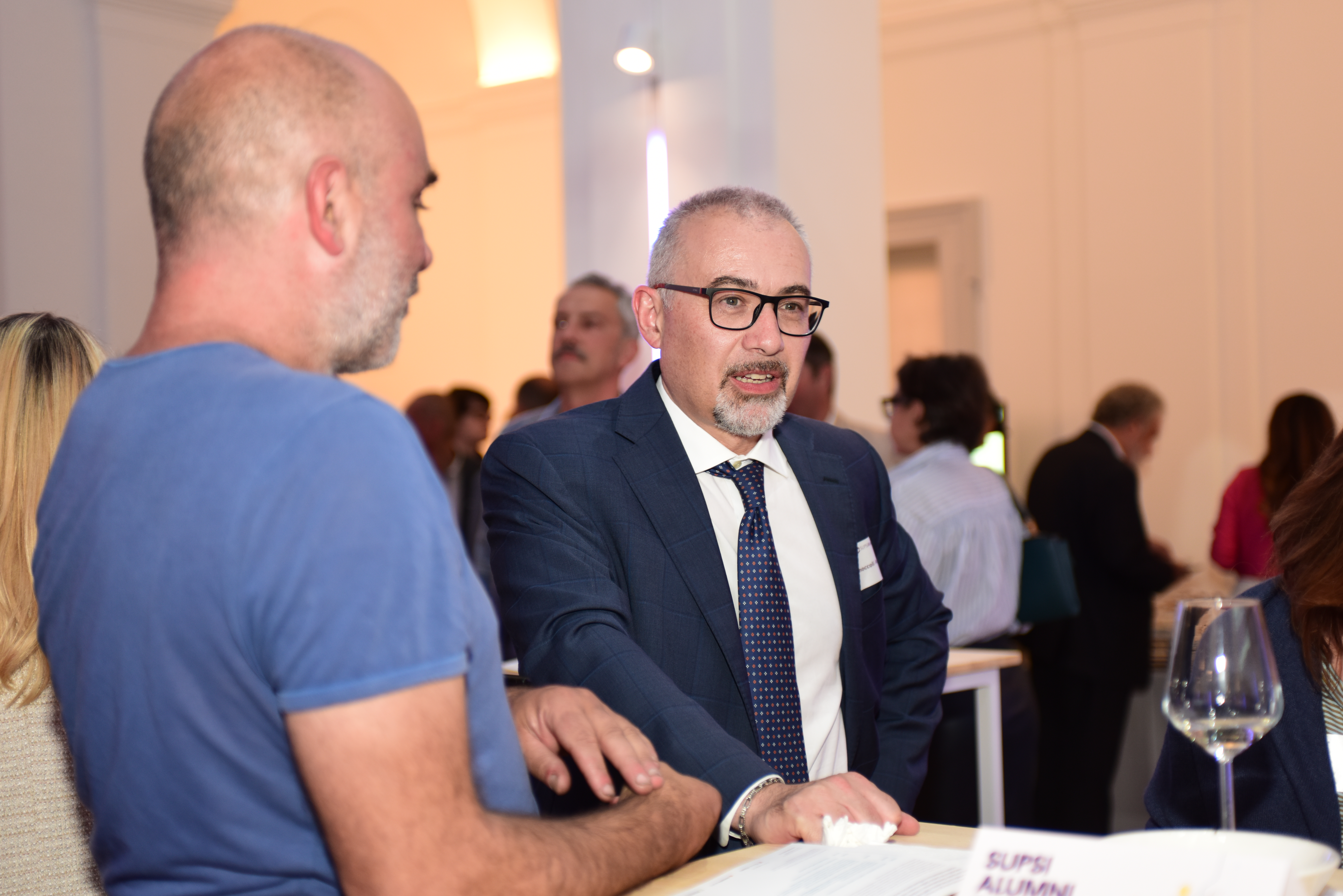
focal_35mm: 56
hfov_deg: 35.6
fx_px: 2090
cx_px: 672
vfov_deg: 24.2
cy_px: 448
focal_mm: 56
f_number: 2.8
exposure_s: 1/60
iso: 500
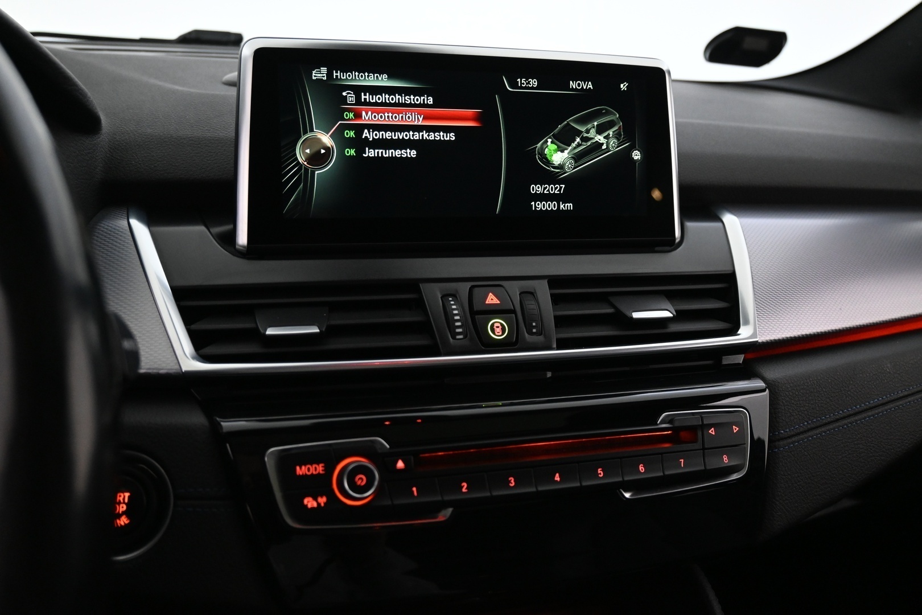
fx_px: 768
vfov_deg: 43.6
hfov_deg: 61.9
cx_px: 461
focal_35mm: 30
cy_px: 308
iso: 2000
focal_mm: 20
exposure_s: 1/30
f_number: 3.8
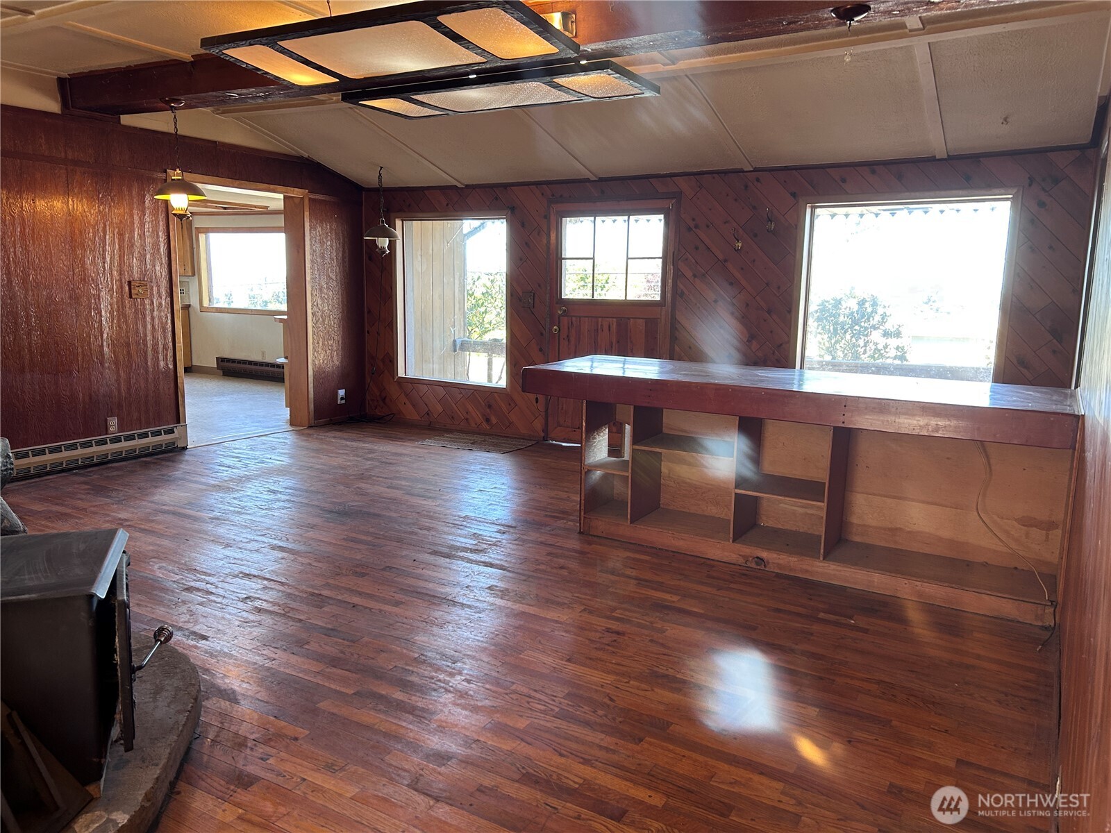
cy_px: 416
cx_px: 556
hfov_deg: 67.3
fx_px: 834
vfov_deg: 53.1
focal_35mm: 26
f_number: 1.5
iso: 100
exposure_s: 1/120
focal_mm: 5.7
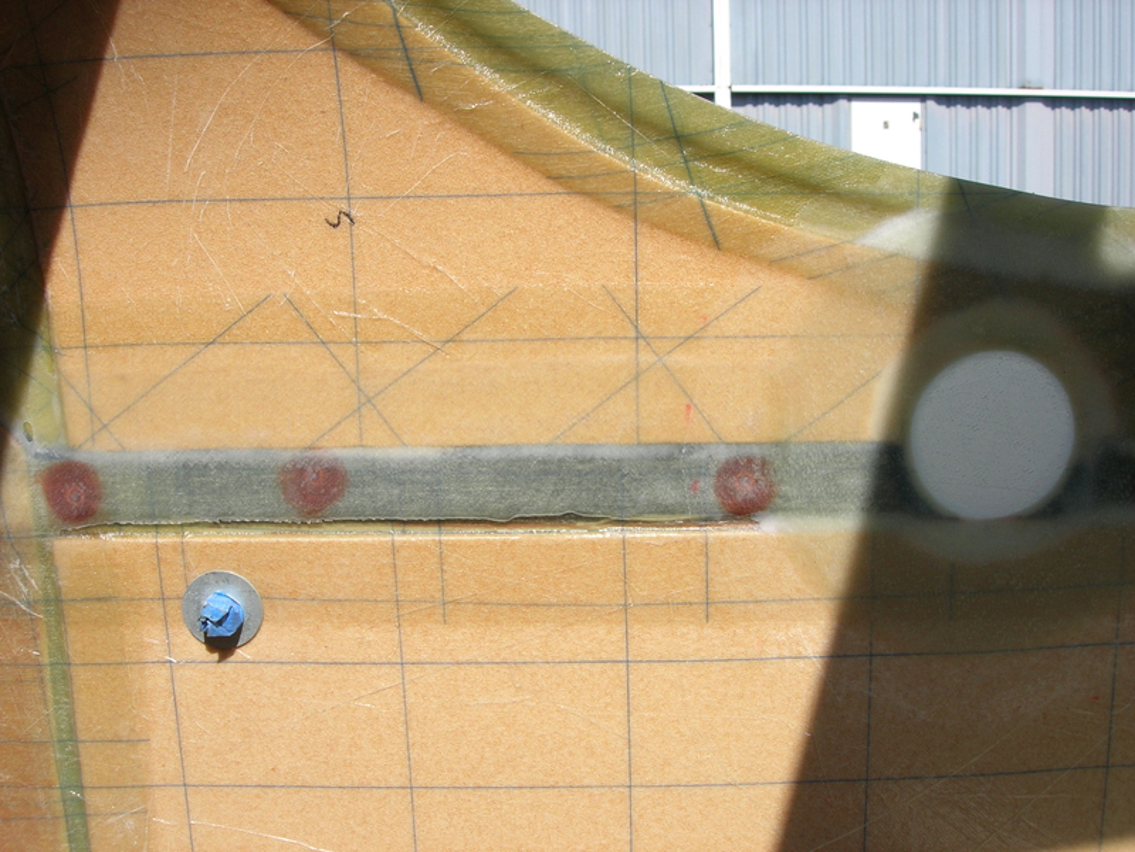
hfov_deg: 49.0
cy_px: 426
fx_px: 1246
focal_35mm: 38
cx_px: 568
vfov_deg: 37.7
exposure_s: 1/656
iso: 64
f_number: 4.8
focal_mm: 7.8
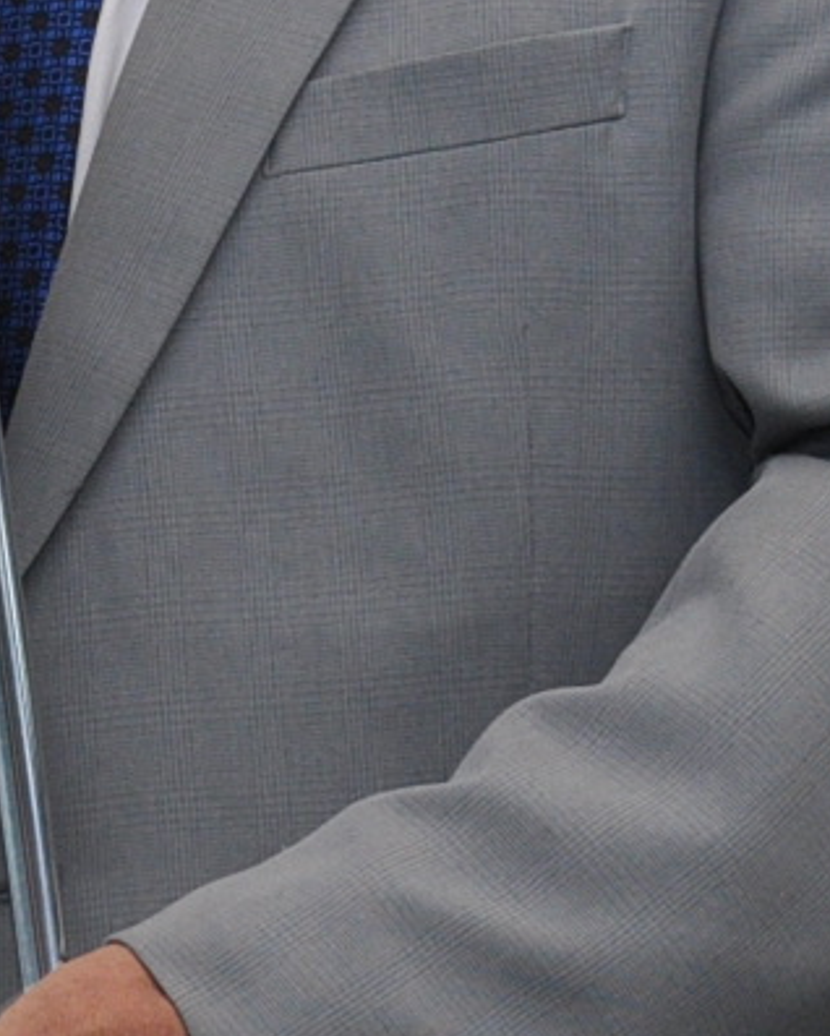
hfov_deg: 4.8
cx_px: -347
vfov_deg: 6.0
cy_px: 55
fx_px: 9788
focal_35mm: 319
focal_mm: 42
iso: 500
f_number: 7.1
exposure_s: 1/160
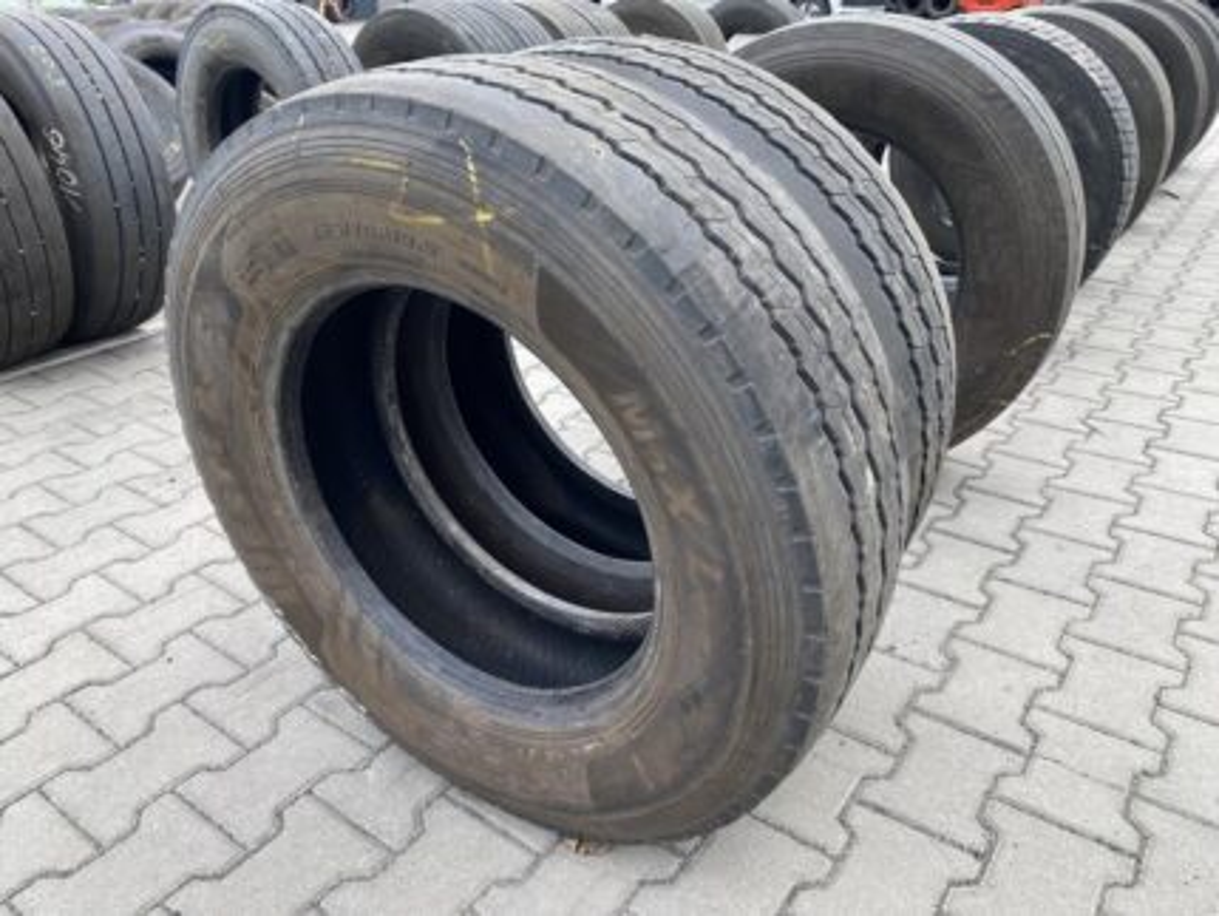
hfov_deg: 67.3
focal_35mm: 26
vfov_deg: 53.1
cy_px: 458
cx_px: 610
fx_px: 916
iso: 32
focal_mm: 4.25
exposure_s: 1/369
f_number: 1.8
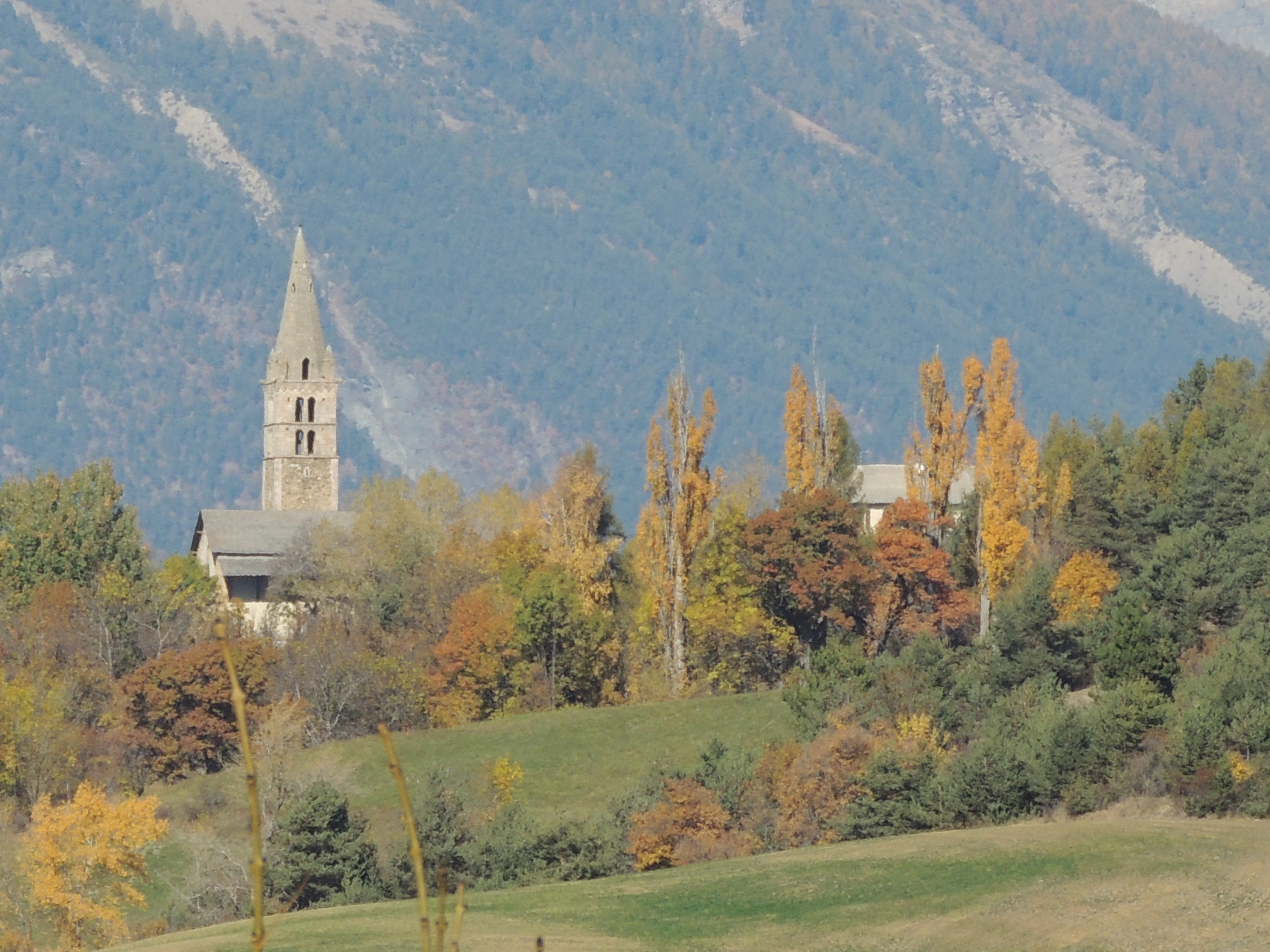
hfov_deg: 2.8
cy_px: 174
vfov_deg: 2.1
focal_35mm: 716
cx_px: 5
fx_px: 26269
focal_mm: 57.9
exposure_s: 1/640
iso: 100
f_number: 4.8
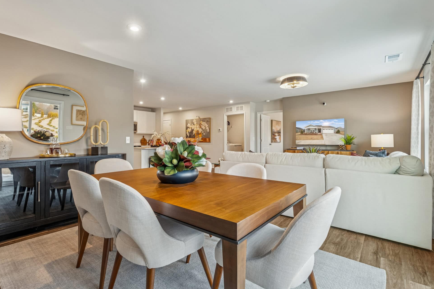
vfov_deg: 67.4
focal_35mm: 18
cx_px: 206
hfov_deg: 89.9
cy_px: 139
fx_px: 217
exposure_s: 1/15
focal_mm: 17
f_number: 8
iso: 640
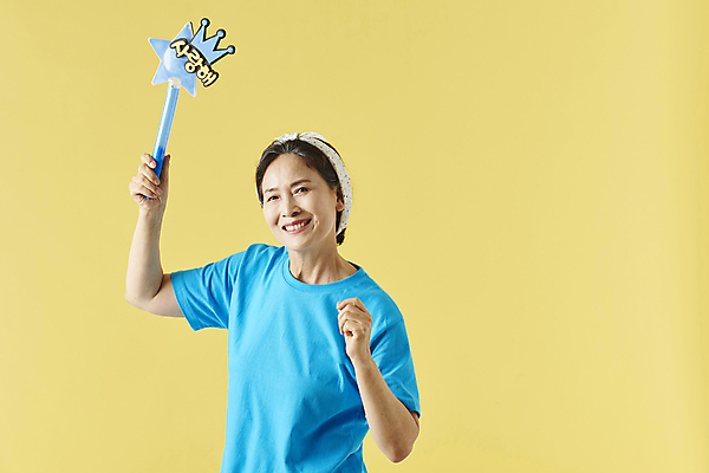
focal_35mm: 100
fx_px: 1969
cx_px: 354
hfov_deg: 20.4
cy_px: 236
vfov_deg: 13.7
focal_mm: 100
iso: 160
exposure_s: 1/125
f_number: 8
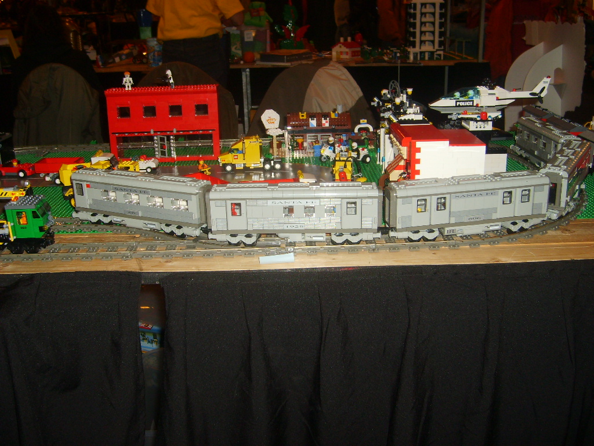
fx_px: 601
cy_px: 223
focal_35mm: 35
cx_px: 297
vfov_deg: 40.7
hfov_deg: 52.6
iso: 100
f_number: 2.8
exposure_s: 1/45
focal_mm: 5.8
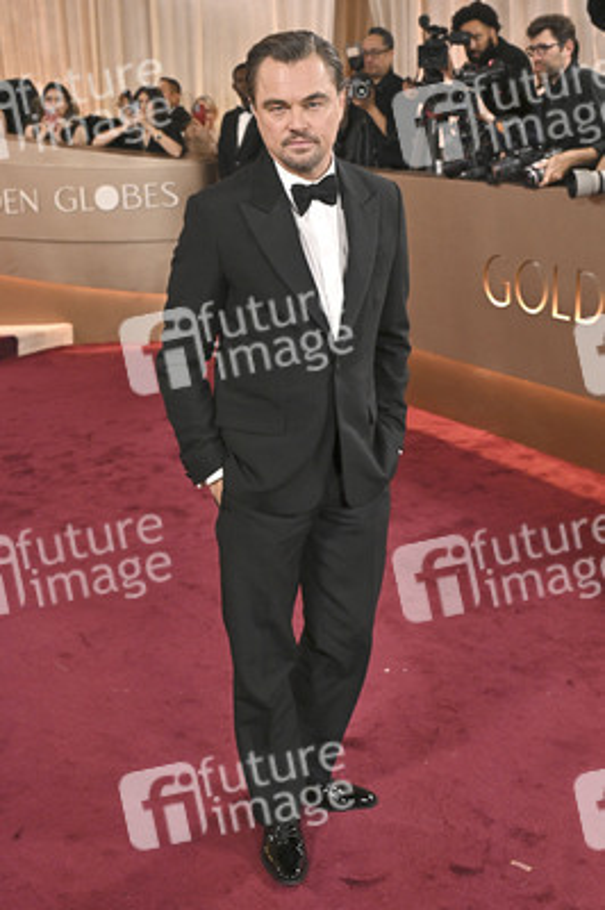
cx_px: 302
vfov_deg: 46.4
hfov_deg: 31.8
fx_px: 1061
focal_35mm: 42
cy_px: 455
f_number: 5.6
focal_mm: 42
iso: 2500
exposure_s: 1/320
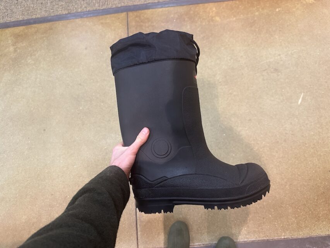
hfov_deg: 71.6
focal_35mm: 24
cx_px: 165
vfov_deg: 56.8
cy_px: 124
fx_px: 229
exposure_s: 1/60
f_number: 1.78
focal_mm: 6.86
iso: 400
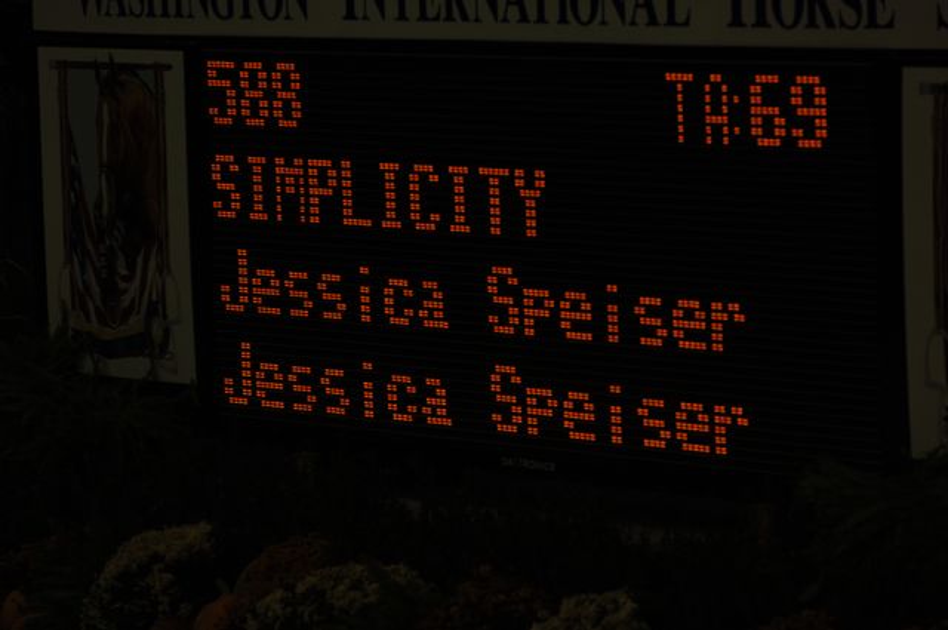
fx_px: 7890
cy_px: 315
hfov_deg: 6.9
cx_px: 474
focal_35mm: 300
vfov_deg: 4.6
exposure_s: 1/250
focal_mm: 200
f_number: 4.5
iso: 200
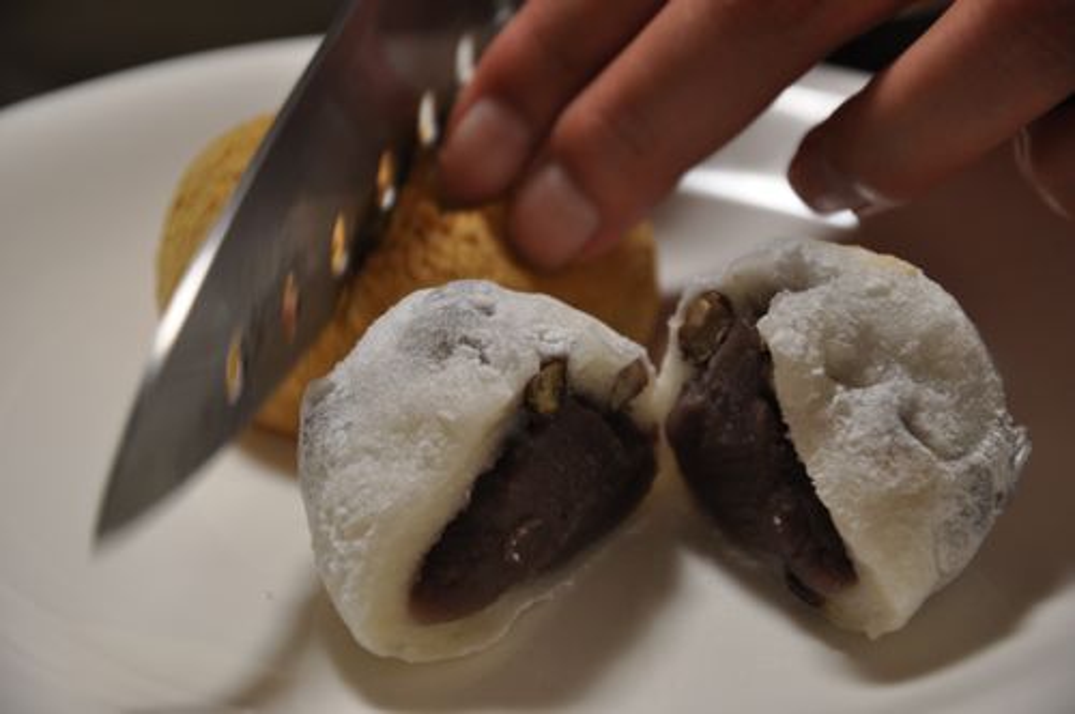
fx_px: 4026
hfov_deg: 15.2
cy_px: 357
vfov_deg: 10.1
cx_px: 538
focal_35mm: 135
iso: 400
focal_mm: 90
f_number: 5.6
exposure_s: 1/13
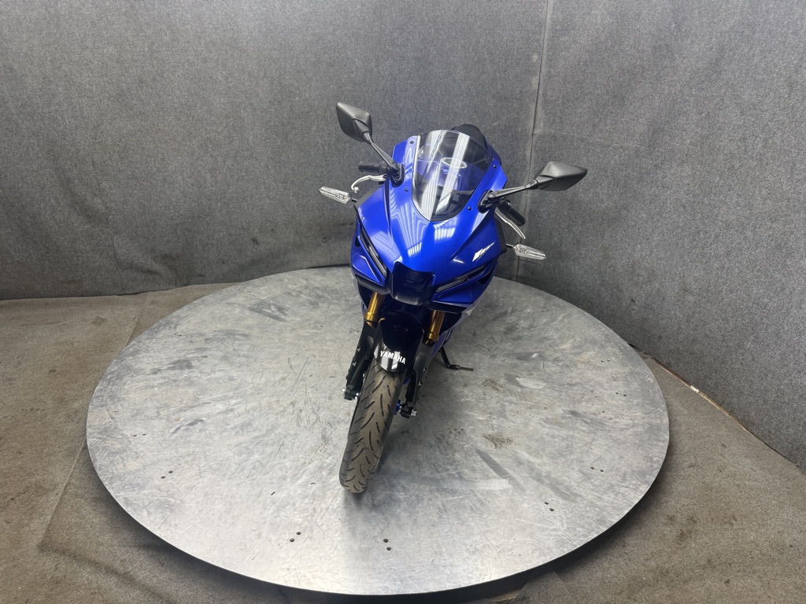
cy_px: 302
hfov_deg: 71.6
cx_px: 403
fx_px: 559
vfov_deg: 56.8
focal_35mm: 24
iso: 125
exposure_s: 1/120
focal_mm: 6.76
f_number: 1.78
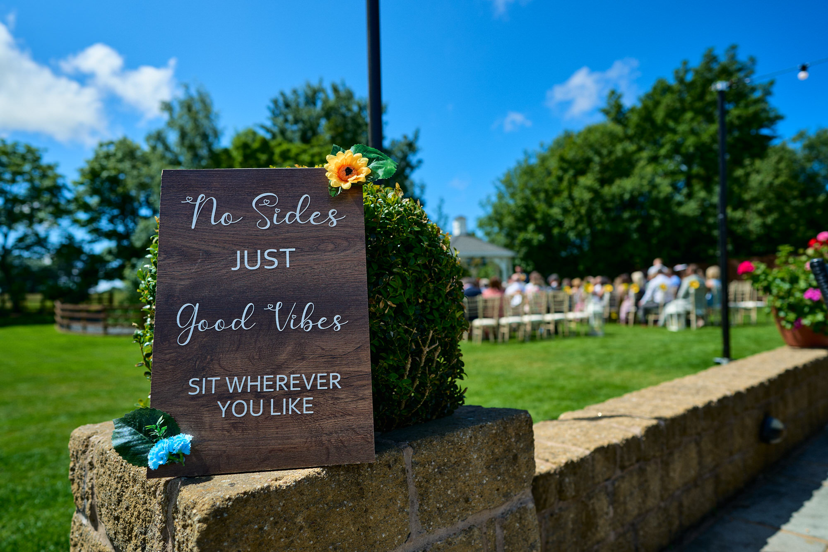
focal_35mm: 24
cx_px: 414
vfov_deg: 53.1
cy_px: 276
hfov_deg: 73.7
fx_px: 552
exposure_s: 1/125
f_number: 3.2
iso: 100
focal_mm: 24
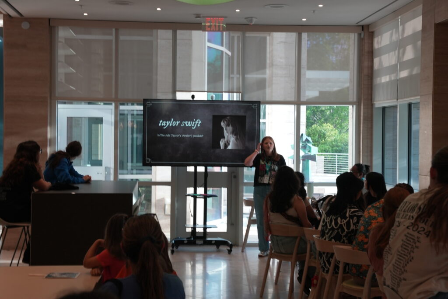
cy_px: 150
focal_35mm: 70
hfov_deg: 28.8
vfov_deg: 19.5
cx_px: 224
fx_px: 872
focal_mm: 70
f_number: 10
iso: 1000
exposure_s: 1/25
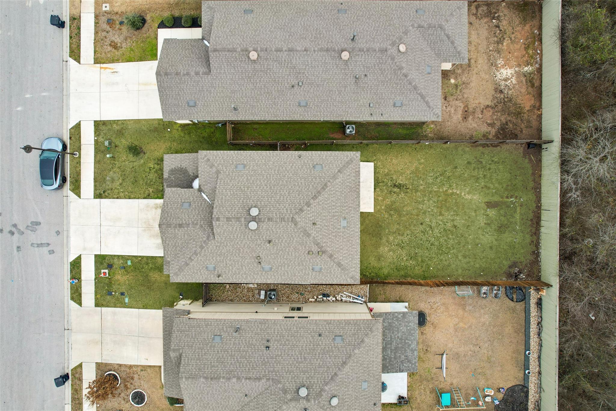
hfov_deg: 78.6
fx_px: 376
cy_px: 206
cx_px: 308
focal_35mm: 22
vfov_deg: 57.2
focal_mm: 8.4
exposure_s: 1/730
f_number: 2.8
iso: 100
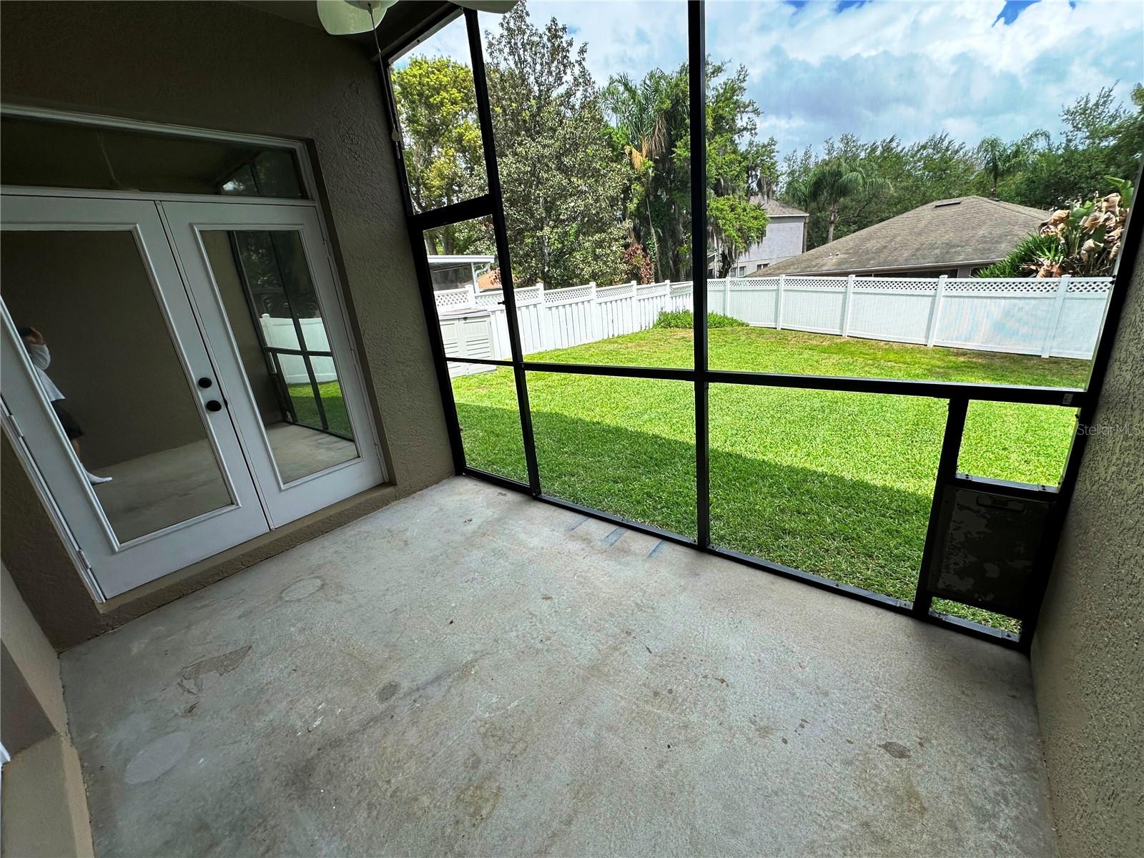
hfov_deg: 102.1
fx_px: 463
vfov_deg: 85.7
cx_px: 572
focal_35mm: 14
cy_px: 429
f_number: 2.2
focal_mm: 2.22
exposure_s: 1/739
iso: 40
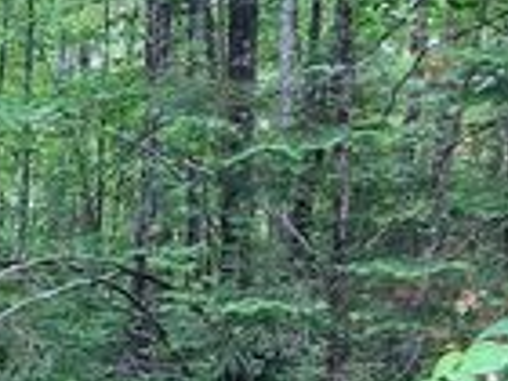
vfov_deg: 16.5
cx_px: -263
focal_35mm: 86
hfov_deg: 19.6
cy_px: 452
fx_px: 1262
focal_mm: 3.99
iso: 50
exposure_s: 1/121
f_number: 1.8
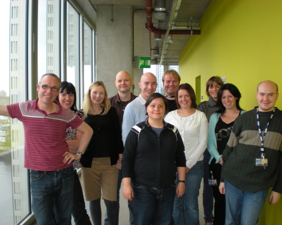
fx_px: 334
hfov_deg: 45.8
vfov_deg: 37.3
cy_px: 113
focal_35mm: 40
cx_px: 148
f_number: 3.1
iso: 148
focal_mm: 6.3
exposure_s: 1/39.2
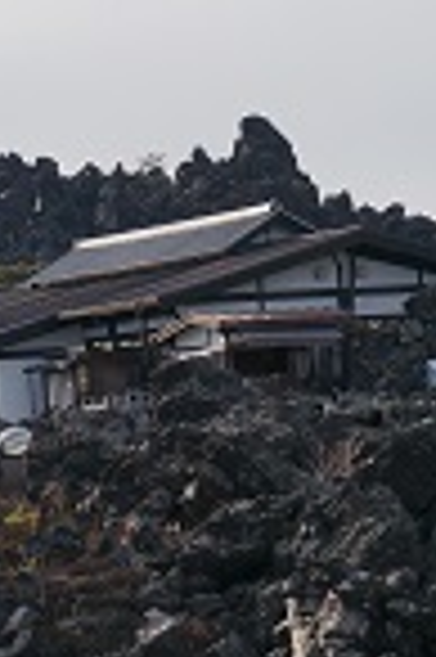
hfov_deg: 5.6
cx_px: -27
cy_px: 295
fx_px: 4406
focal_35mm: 242
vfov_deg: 8.5
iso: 100
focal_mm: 48
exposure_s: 1/500
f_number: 5.6
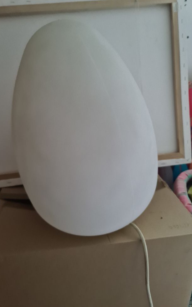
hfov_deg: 46.0
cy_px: 151
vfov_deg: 68.4
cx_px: 88
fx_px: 226
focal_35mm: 27
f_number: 1.8
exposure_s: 1/50
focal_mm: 7
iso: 1250
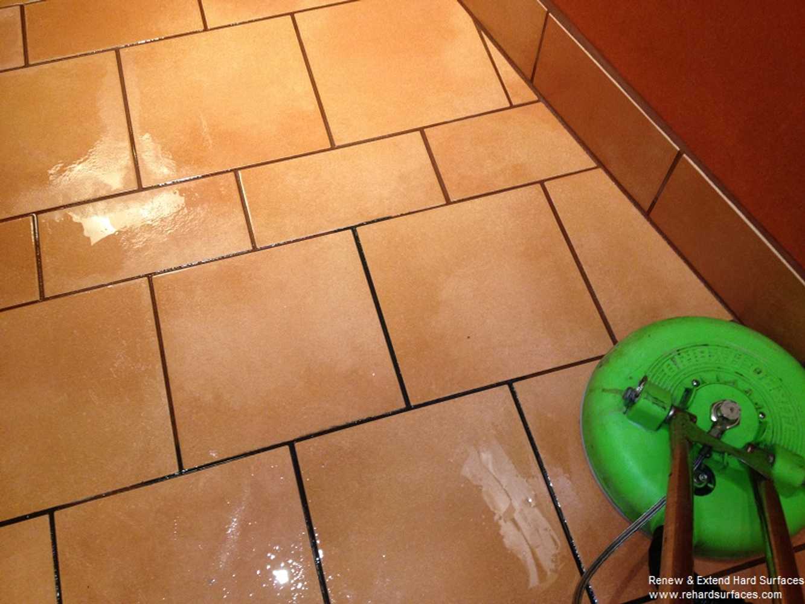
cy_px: 302
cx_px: 402
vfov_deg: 40.7
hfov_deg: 52.6
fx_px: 814
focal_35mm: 35
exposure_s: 1/20
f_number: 2.4
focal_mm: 4.28
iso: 100
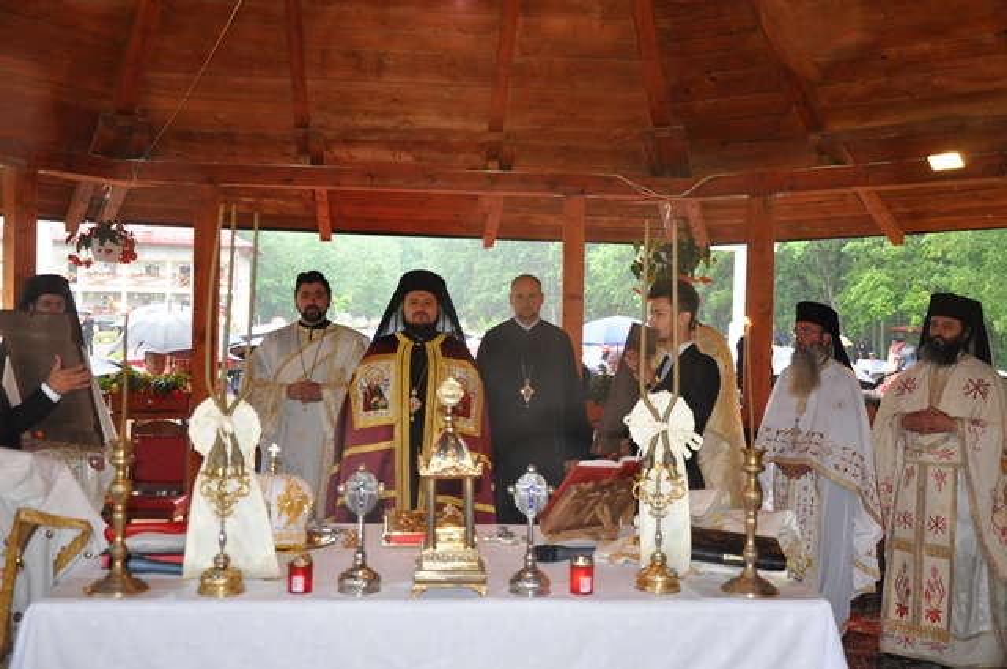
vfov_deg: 34.1
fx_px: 1090
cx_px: 504
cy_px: 334
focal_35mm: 39
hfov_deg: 49.6
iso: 800
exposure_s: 1/60
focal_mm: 26
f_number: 4
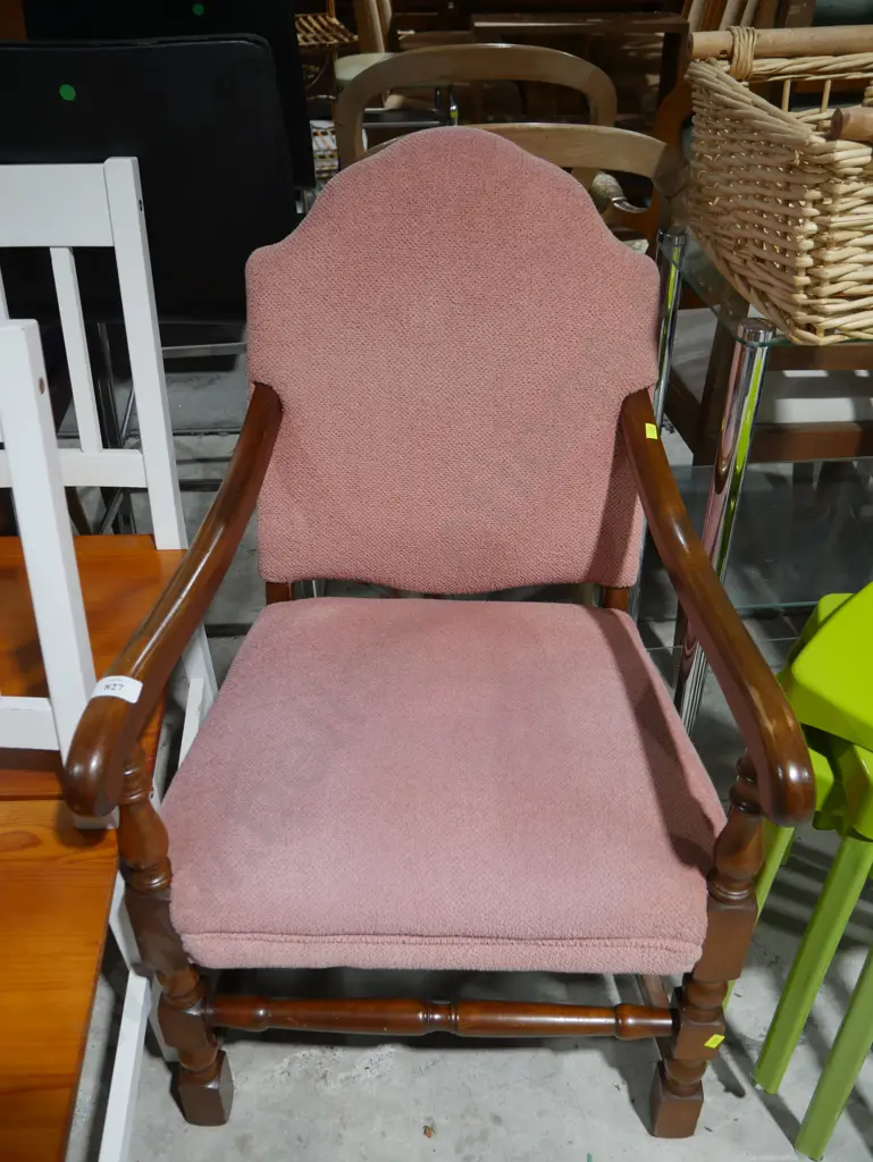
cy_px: 581
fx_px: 1008
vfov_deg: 59.9
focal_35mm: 30
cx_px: 436
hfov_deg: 46.8
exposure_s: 1/60
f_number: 3.6
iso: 320
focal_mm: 15
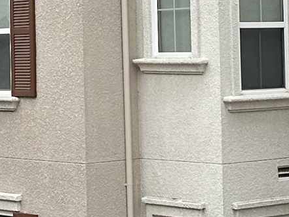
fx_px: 1395
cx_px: 146
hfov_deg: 11.8
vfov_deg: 8.8
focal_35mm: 167
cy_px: -16
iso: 80
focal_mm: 6.86
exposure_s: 1/1095
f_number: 1.78
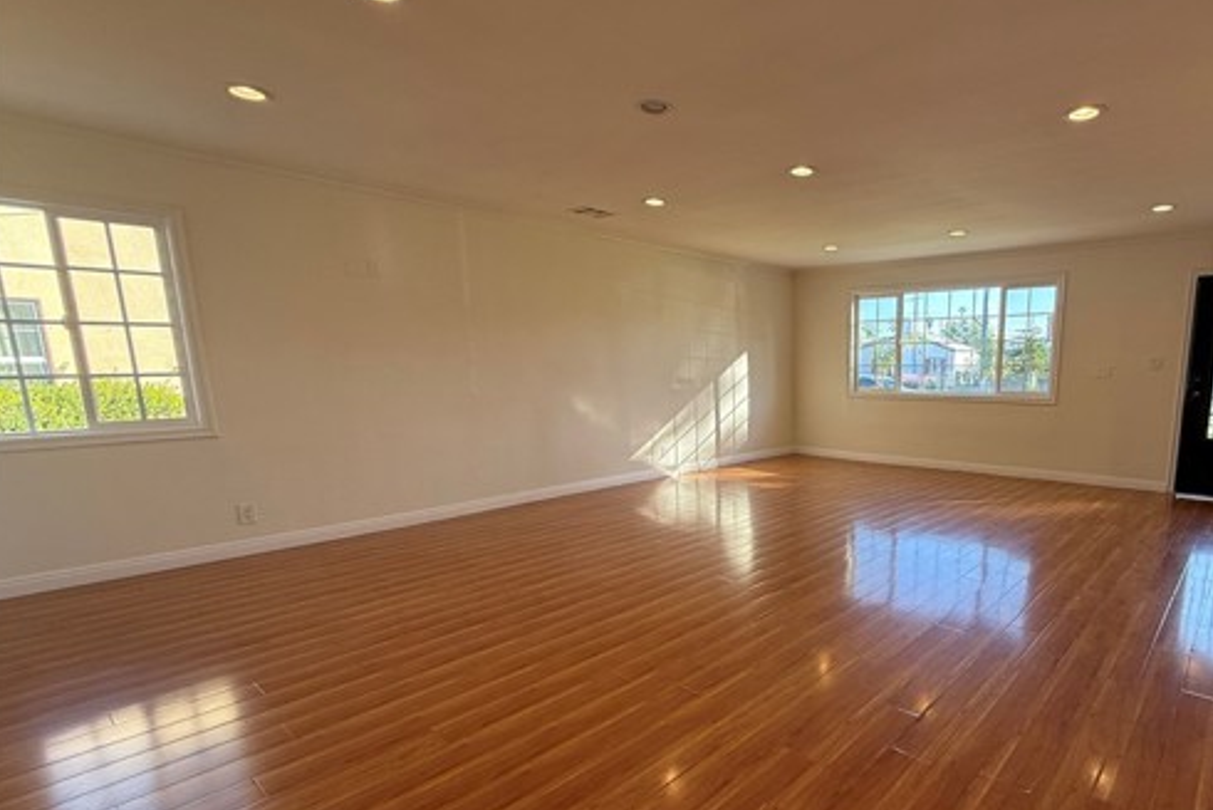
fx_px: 640
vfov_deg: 64.1
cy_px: 481
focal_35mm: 19
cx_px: 780
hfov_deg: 84.7
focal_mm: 2.22
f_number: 2.2
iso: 64
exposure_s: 1/120
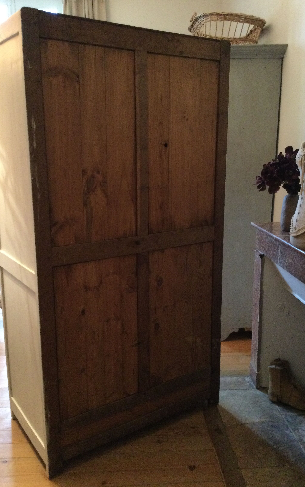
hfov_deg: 38.3
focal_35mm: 33
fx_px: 439
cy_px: 244
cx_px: 152
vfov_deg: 58.1
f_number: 2.4
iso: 500
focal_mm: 3.3
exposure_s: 1/17
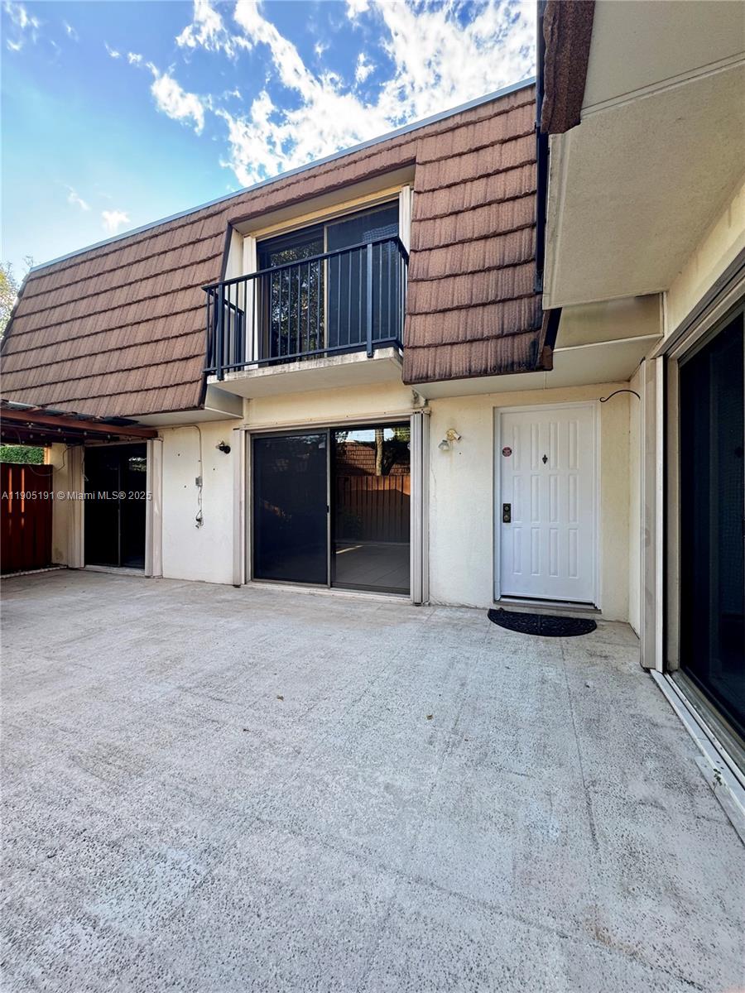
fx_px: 402
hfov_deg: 85.7
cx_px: 372
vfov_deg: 102.1
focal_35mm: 14
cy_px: 496
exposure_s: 1/99
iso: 50
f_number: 2.2
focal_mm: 2.22
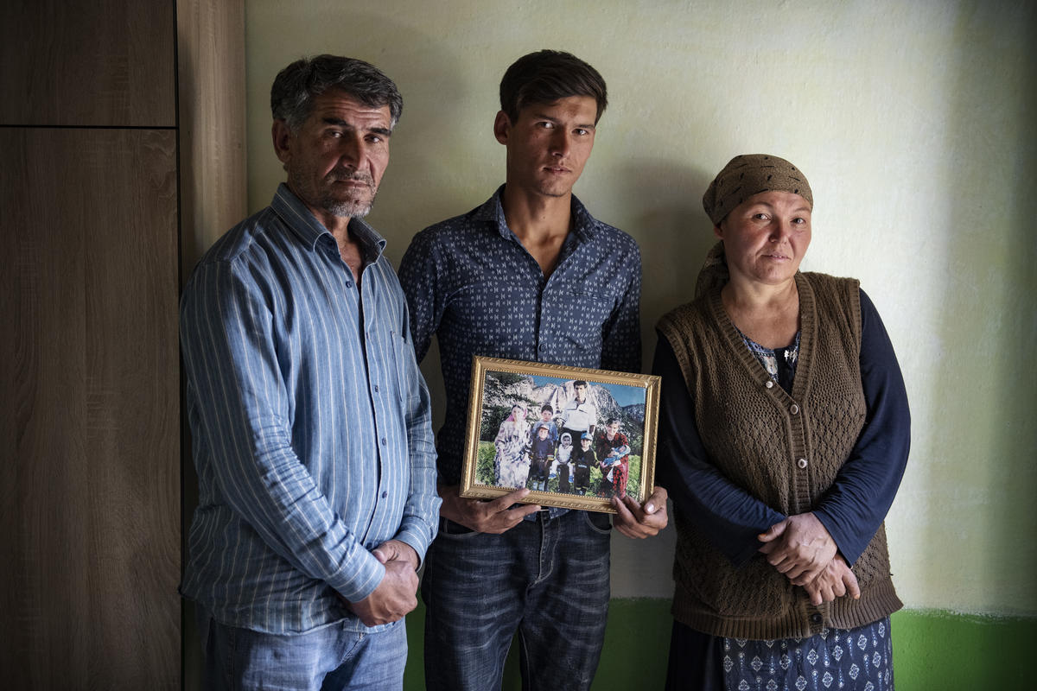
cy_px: 346
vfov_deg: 26.0
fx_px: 1498
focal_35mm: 52
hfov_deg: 38.2
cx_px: 518
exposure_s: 1/125
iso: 1250
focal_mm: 52
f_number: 2.8
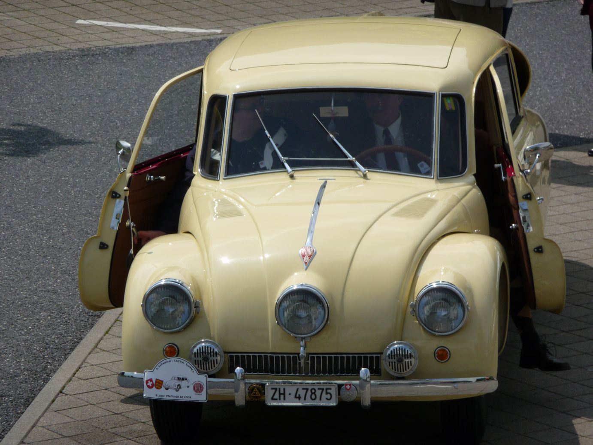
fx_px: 4386
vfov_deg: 5.8
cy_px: 222
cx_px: 296
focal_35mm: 256
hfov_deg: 7.7
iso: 100
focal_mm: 44
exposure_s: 1/1000
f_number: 4.9
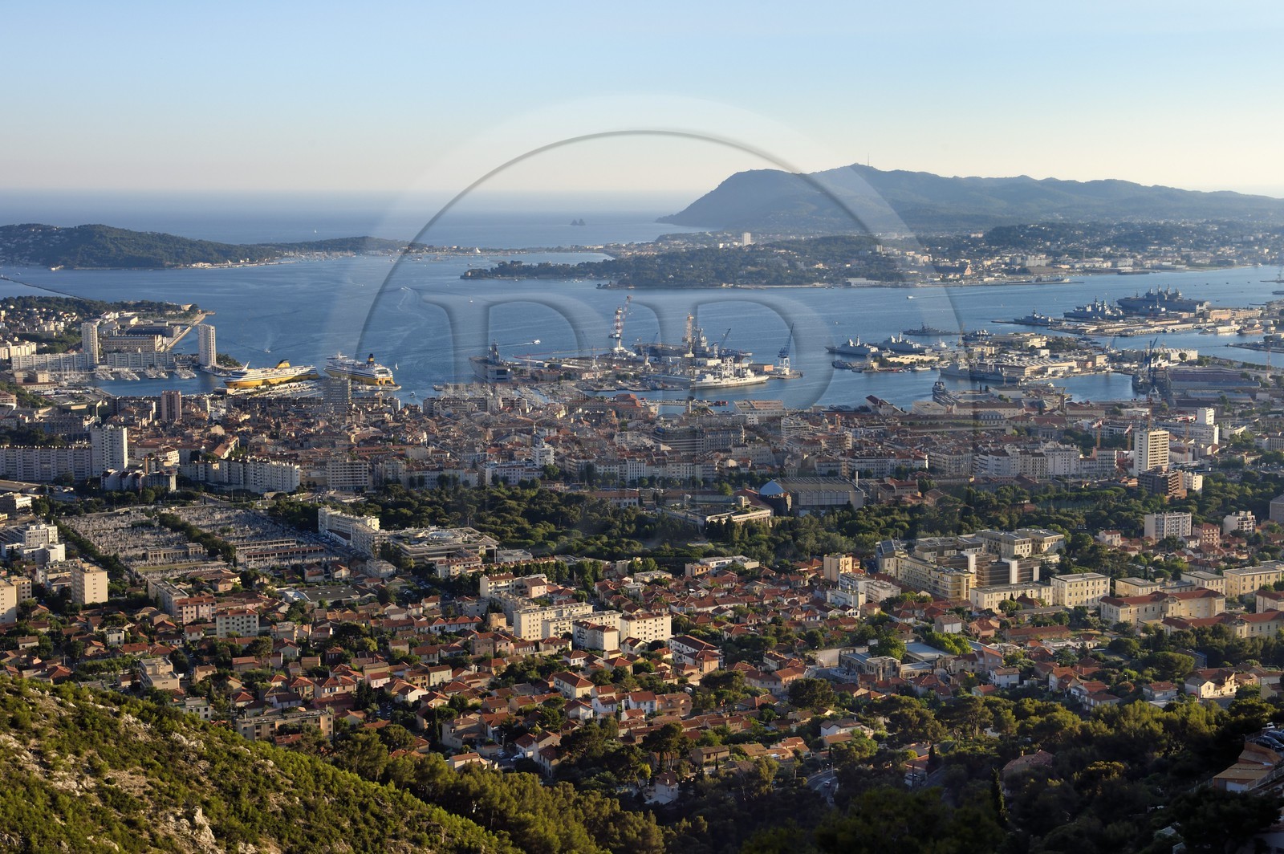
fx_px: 1960
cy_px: 427
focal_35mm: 55
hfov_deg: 36.3
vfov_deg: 24.6
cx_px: 642
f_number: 11
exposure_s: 1/250
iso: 200
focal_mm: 55
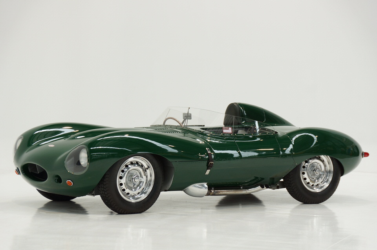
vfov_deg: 12.2
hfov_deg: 18.2
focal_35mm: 112
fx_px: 1177
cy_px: 125
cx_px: 188
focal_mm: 75
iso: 100
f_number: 5.6
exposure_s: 1/20
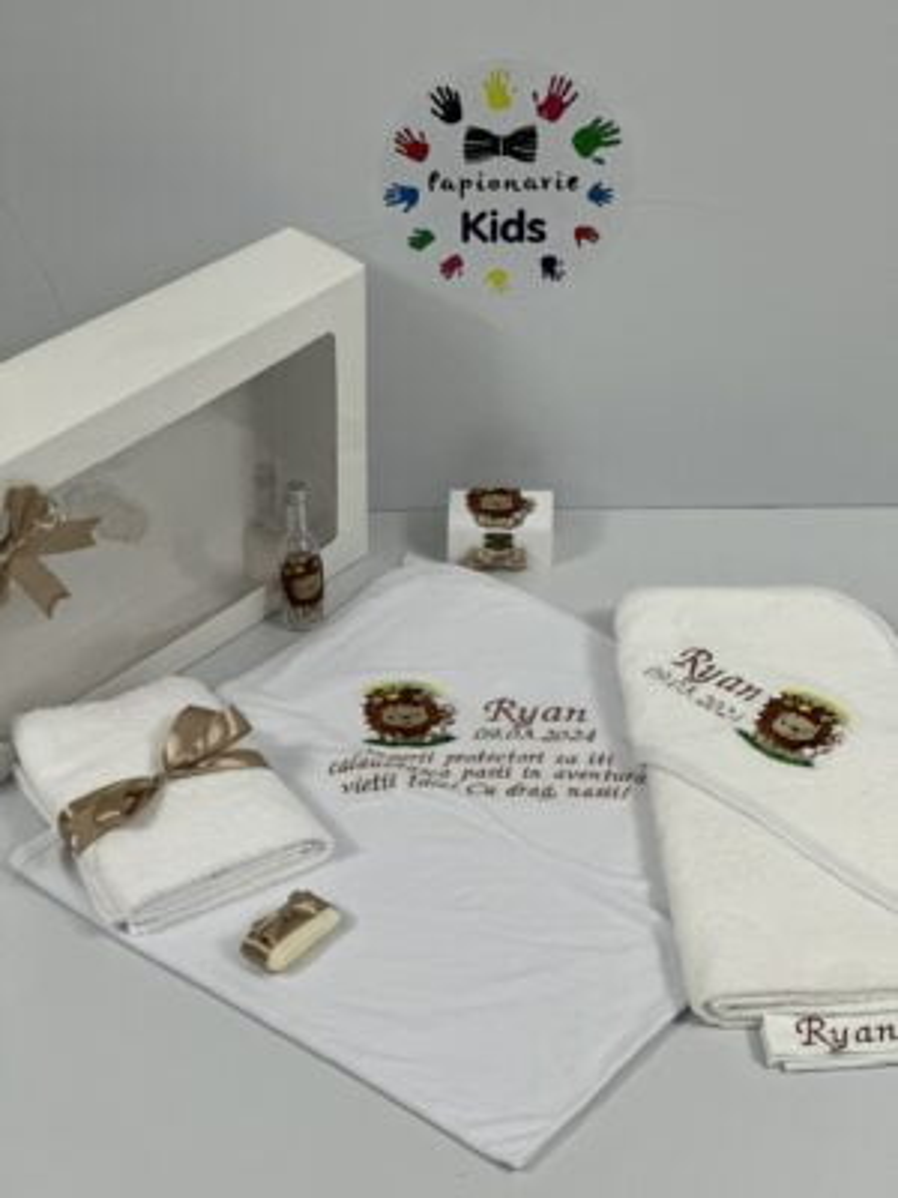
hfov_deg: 19.1
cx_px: 449
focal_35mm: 77
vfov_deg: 25.3
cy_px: 599
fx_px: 2663
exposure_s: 1/100
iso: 200
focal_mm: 9
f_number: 2.8
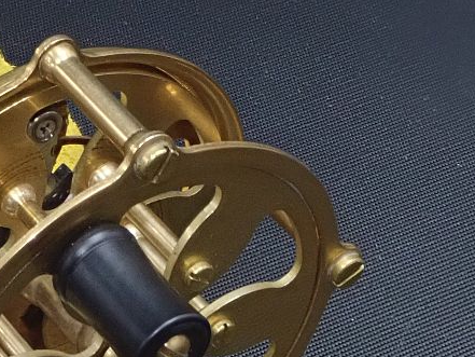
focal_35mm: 127
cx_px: 74
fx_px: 1743
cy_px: 303
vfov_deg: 11.6
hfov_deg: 15.4
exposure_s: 1/25
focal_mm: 12.6
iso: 1600
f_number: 5.6
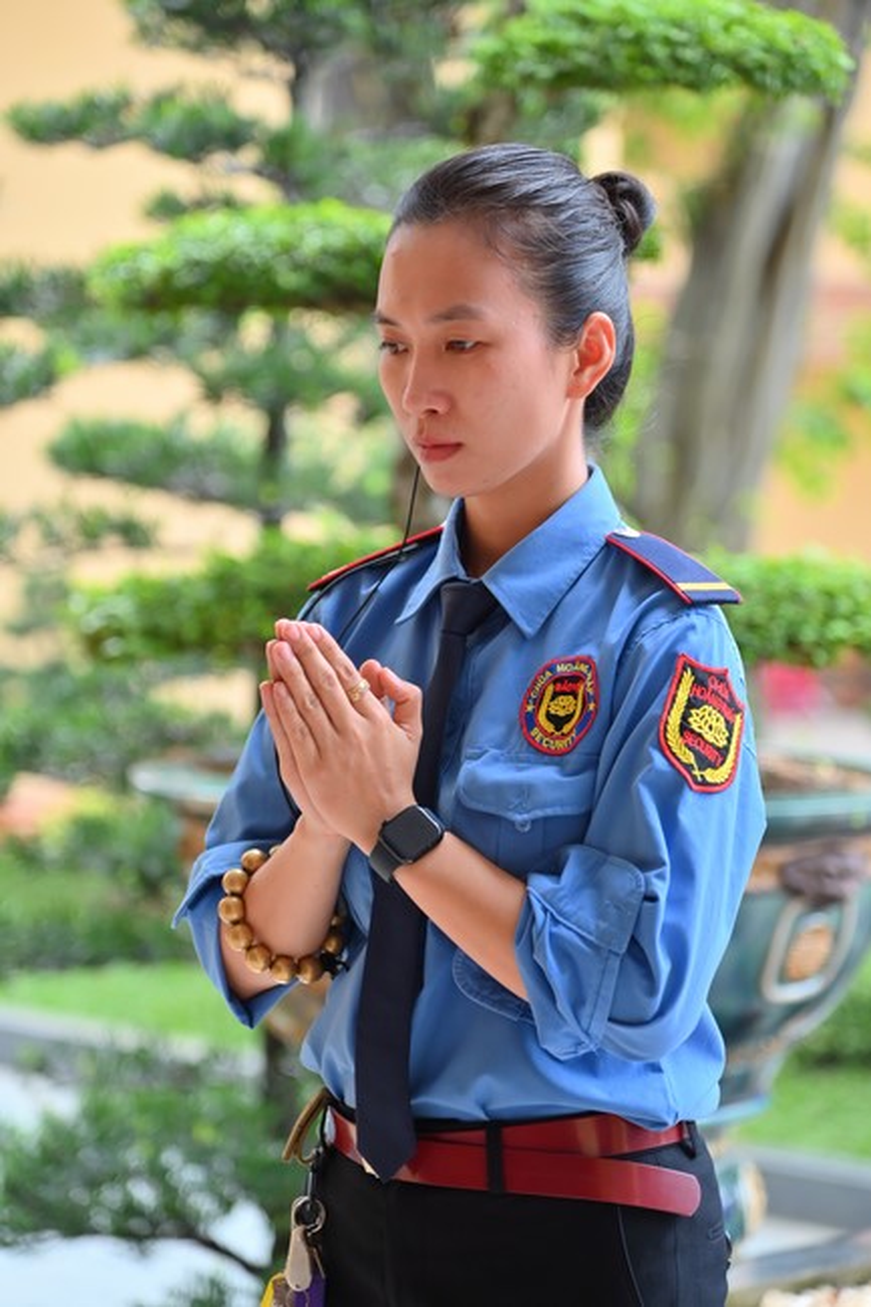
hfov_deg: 11.4
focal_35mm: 120
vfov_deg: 17.1
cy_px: 654
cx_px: 436
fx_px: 4357
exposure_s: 1/160
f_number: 4
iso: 160
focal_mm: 120
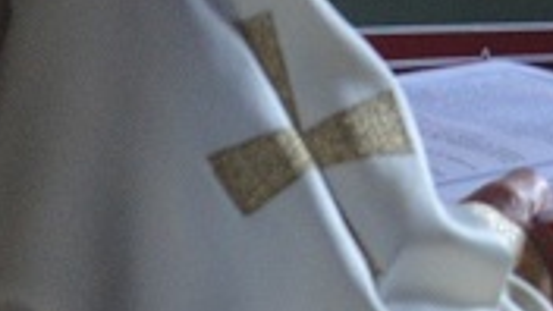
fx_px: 3923
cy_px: -151
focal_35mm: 268
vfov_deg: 4.5
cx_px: 1075
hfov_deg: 7.7
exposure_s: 1/25
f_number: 4
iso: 1000
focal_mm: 25
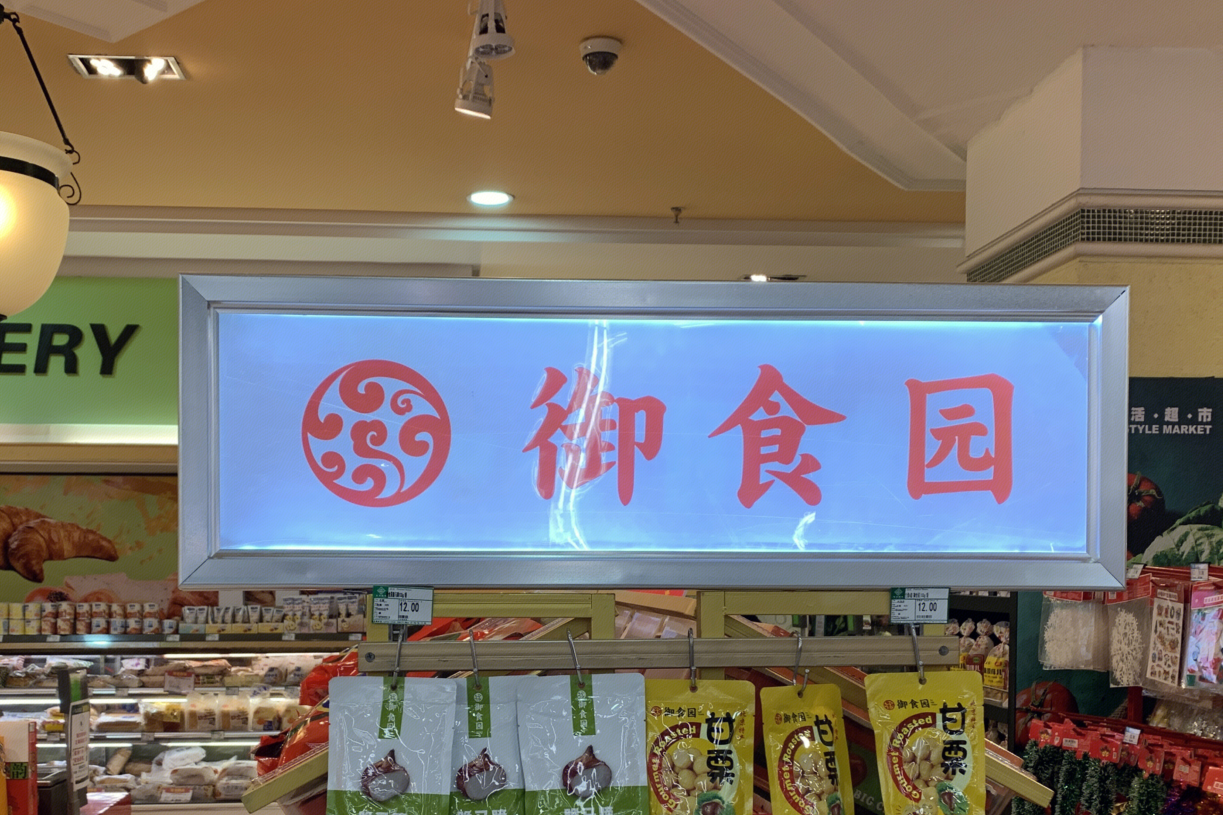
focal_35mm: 38
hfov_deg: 50.6
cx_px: 556
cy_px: 627
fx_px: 1291
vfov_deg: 34.2
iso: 64
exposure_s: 1/100
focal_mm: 4.25
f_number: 1.8
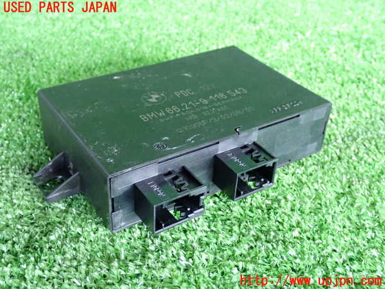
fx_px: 489
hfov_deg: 42.9
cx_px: 192
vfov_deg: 32.9
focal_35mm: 44
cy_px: 144
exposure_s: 1/30
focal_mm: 7.84
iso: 800
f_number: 2.9
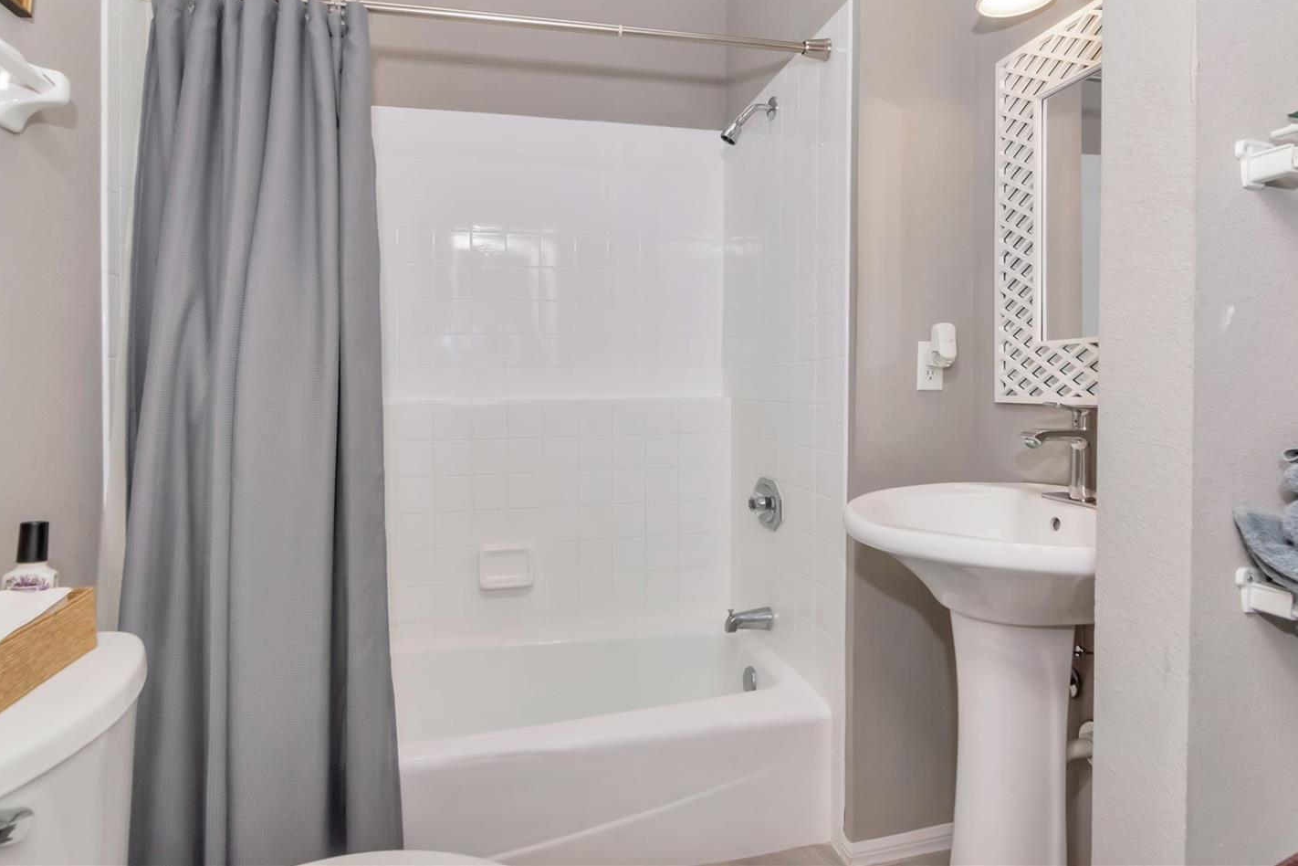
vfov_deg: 65.5
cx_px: 663
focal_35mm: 19
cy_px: 380
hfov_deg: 88.2
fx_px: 669
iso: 1000
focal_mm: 11
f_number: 9
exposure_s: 1/200
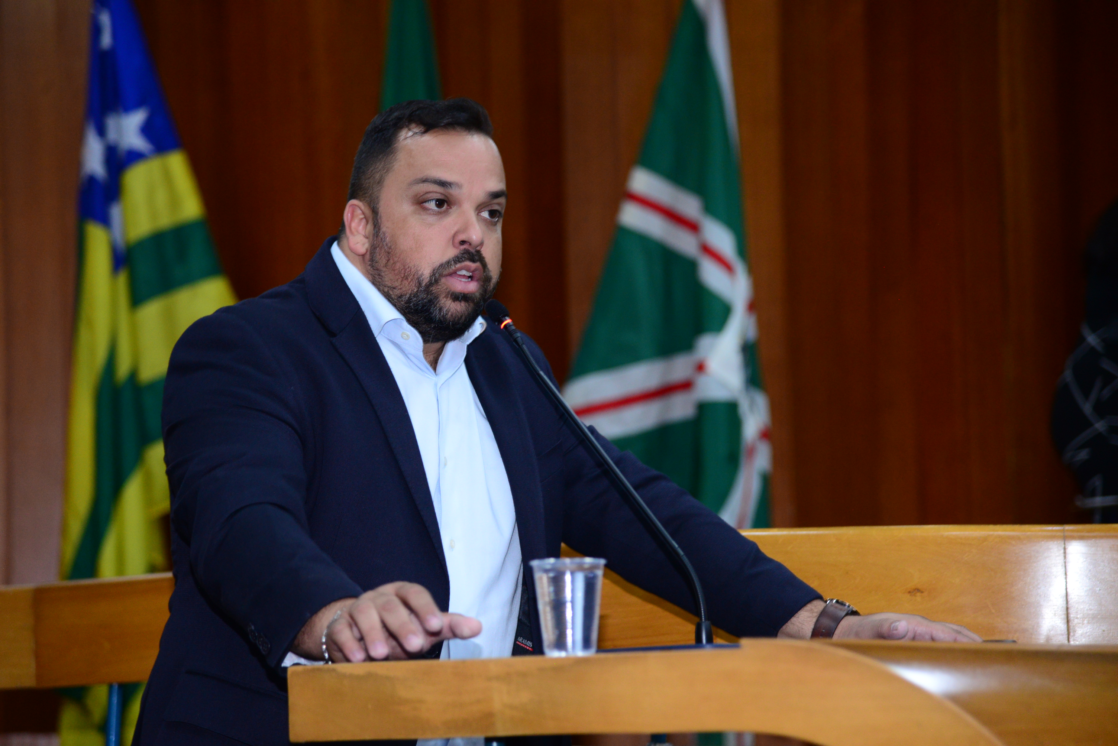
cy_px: 373
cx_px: 559
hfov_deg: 17.1
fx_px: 3728
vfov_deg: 11.4
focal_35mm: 120
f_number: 4.5
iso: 2000
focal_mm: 120
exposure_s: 1/125
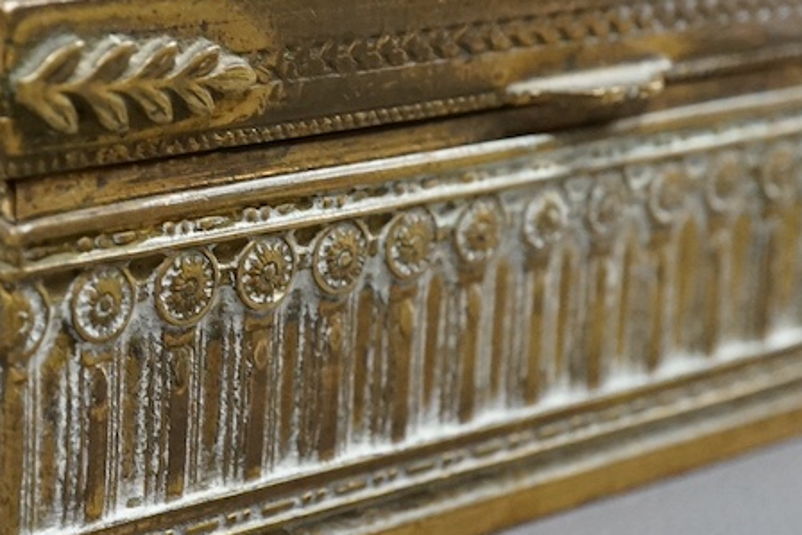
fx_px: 2518
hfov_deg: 17.9
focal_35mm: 113
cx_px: 160
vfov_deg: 12.1
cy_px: 251
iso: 2500
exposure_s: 1/80
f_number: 11
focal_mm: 30
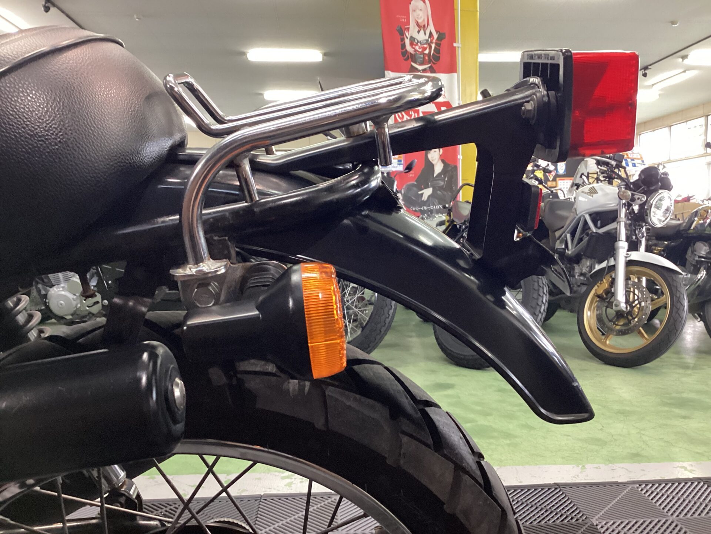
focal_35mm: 31
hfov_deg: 58.4
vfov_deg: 45.4
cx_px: 356
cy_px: 267
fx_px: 637
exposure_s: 1/60
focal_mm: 3.3
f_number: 2.4
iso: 250
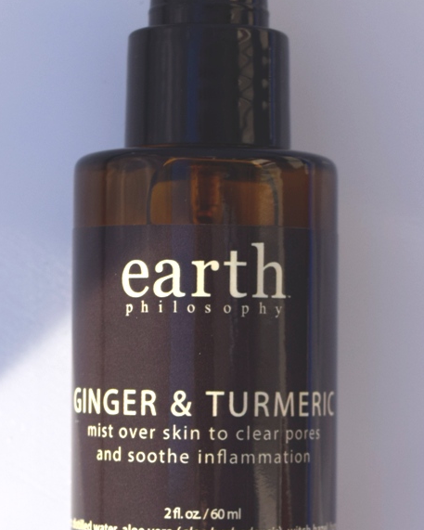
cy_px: 392
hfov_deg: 11.2
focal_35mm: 137
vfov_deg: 14.0
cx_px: 225
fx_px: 2156
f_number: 7.1
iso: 200
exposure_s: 1/320
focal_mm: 31
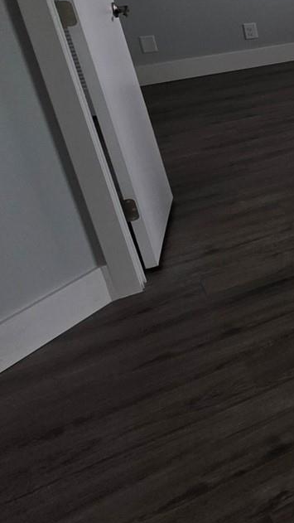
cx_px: 782
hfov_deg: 13.4
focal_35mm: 46
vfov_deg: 42.0
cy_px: 81
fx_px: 637
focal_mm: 2.2
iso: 32
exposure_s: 1/120
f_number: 1.9
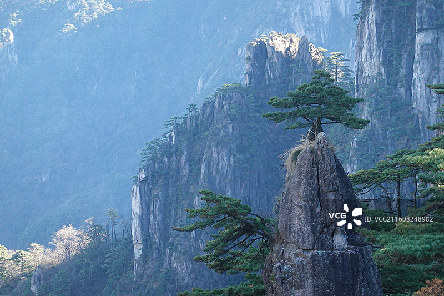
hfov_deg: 10.3
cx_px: 222
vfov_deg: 6.9
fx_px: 2466
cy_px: 148
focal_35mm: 200
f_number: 4.5
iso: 640
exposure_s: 1/200
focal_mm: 72
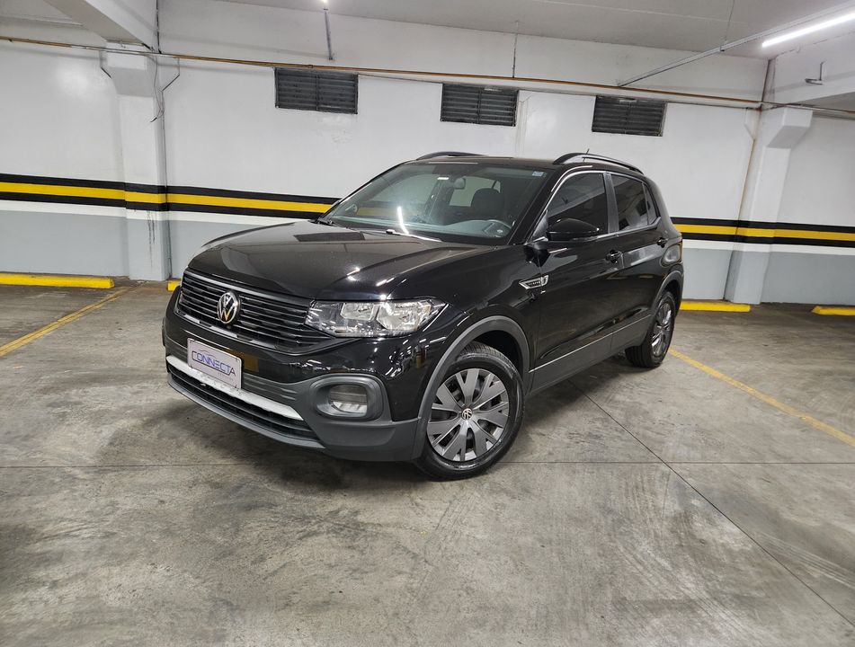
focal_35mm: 23
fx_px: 570
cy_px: 324
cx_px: 428
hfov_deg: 73.7
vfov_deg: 59.2
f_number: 1.8
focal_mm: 5.4
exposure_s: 1/60
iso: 800
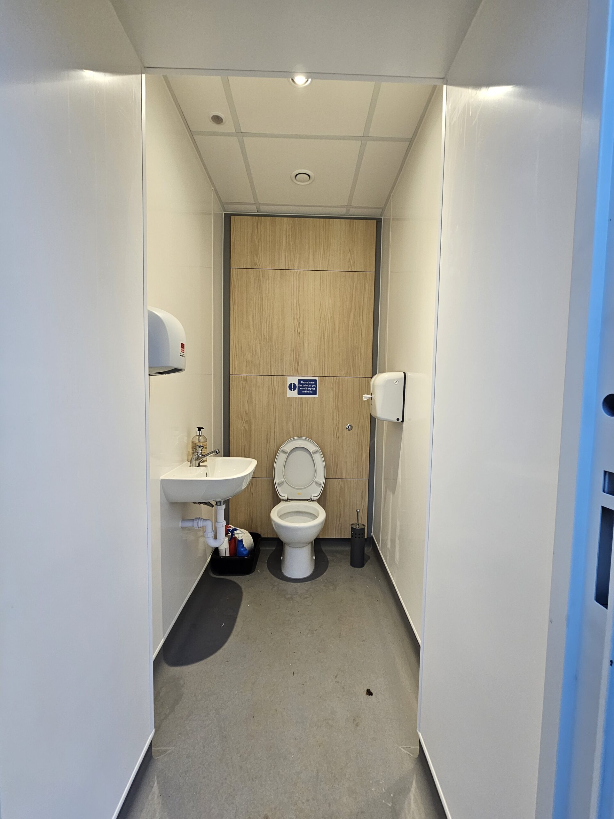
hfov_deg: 89.9
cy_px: 410
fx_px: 307
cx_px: 307
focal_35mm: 13
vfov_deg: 106.2
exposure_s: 1/71
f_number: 2.2
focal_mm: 2.2
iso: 200
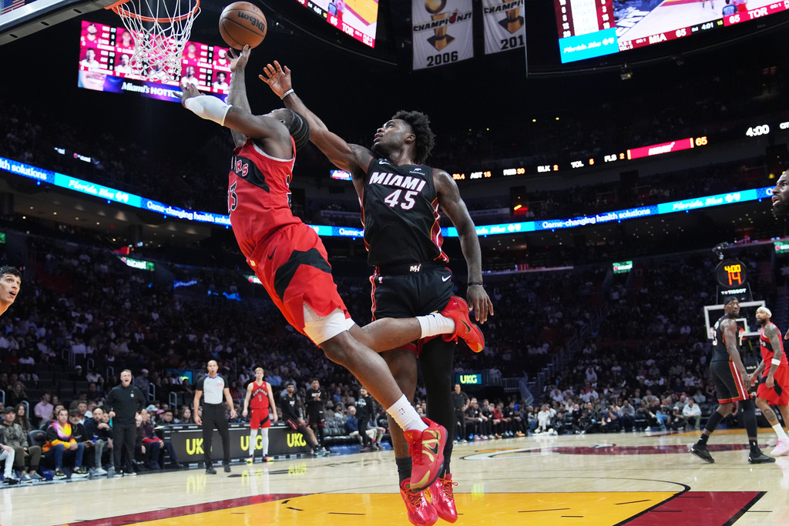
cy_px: 263
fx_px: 833
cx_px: 394
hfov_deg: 50.7
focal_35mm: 38
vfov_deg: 35.1
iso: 4000
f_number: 3.2
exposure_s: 1/1600
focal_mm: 38
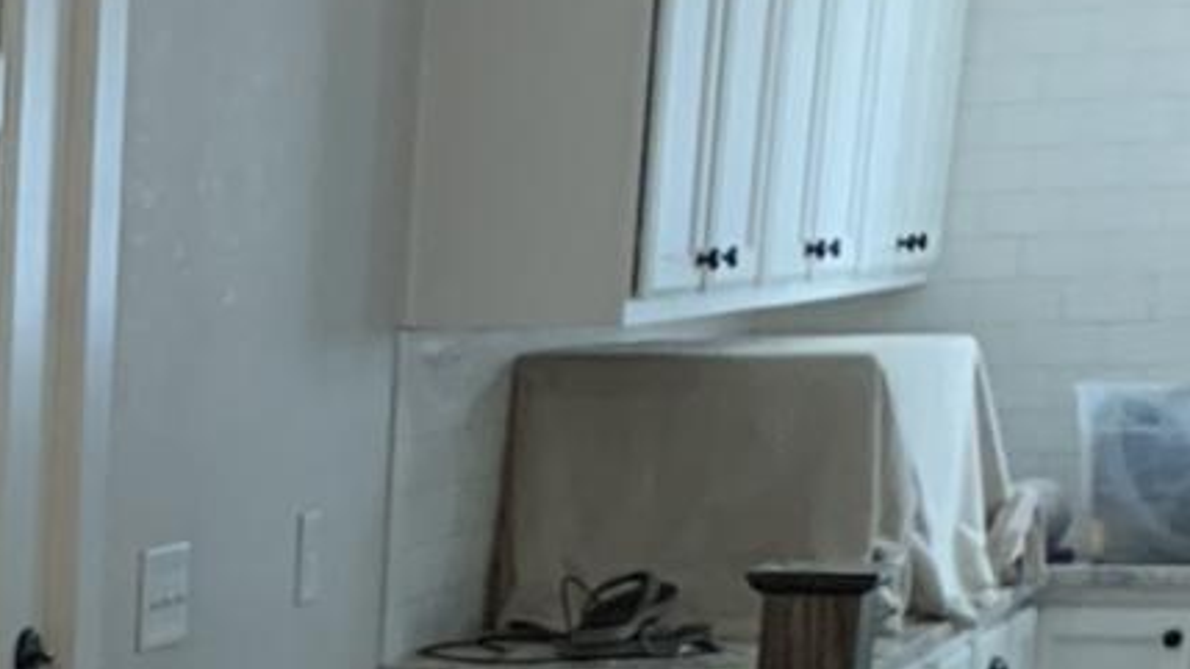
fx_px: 4164
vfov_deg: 8.3
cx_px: -810
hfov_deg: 14.6
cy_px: 1718
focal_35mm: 132
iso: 160
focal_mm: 4.25
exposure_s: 1/60
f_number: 1.8
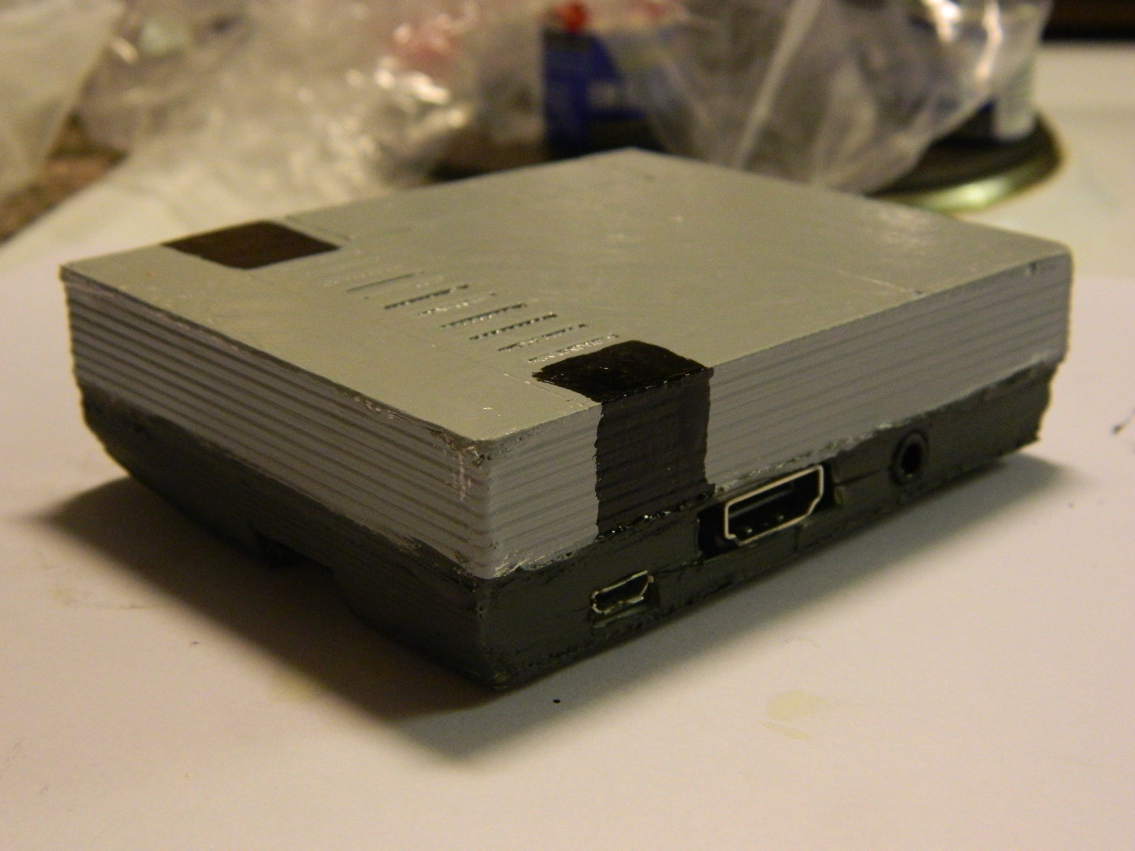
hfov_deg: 33.8
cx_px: 568
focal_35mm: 57
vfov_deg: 25.7
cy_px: 426
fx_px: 1869
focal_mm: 10.2
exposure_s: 1/50
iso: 400
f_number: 3.8
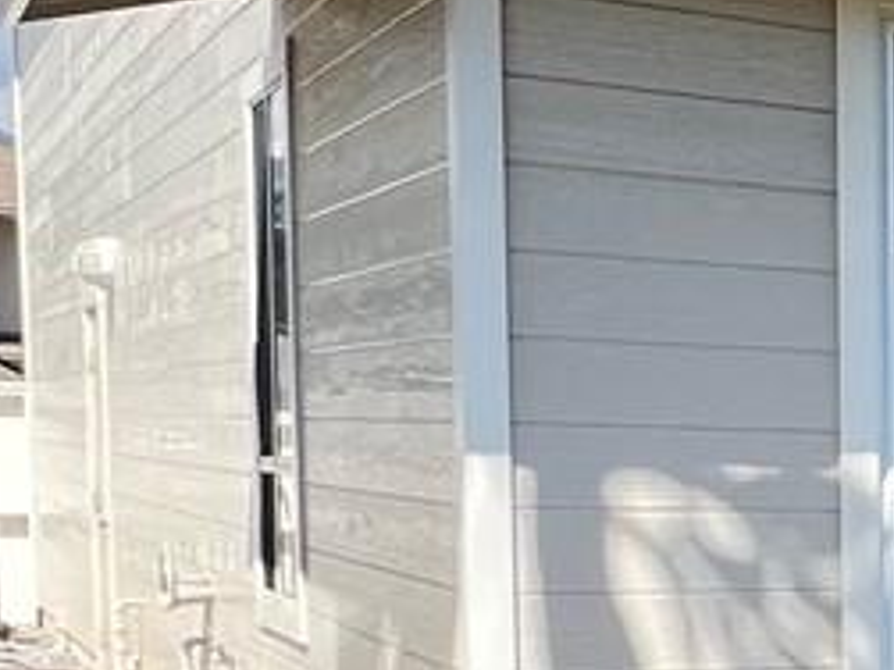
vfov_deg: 17.4
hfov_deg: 16.8
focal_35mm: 83
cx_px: 1849
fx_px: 2143
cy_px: 656
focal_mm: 1.57
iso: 32
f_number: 1.8
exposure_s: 1/380
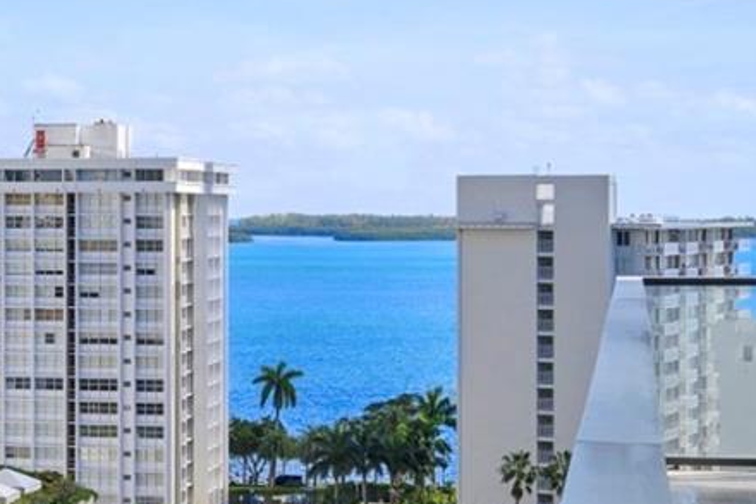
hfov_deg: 18.3
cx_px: 21
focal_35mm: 109
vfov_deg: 12.6
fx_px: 2288
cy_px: 208
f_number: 7.1
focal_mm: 30
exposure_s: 1/400
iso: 100
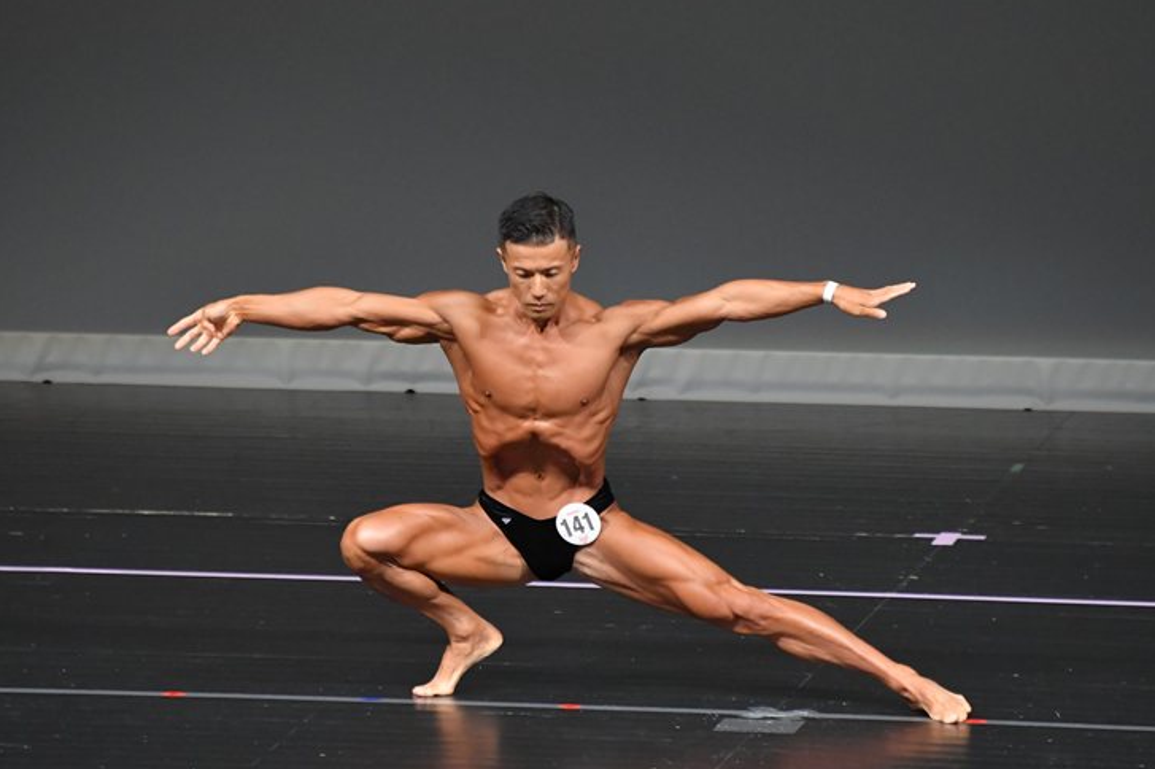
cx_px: 560
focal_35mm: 480
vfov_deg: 2.9
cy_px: 392
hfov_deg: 4.3
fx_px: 15392
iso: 4000
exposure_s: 1/400
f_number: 5.6
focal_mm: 300
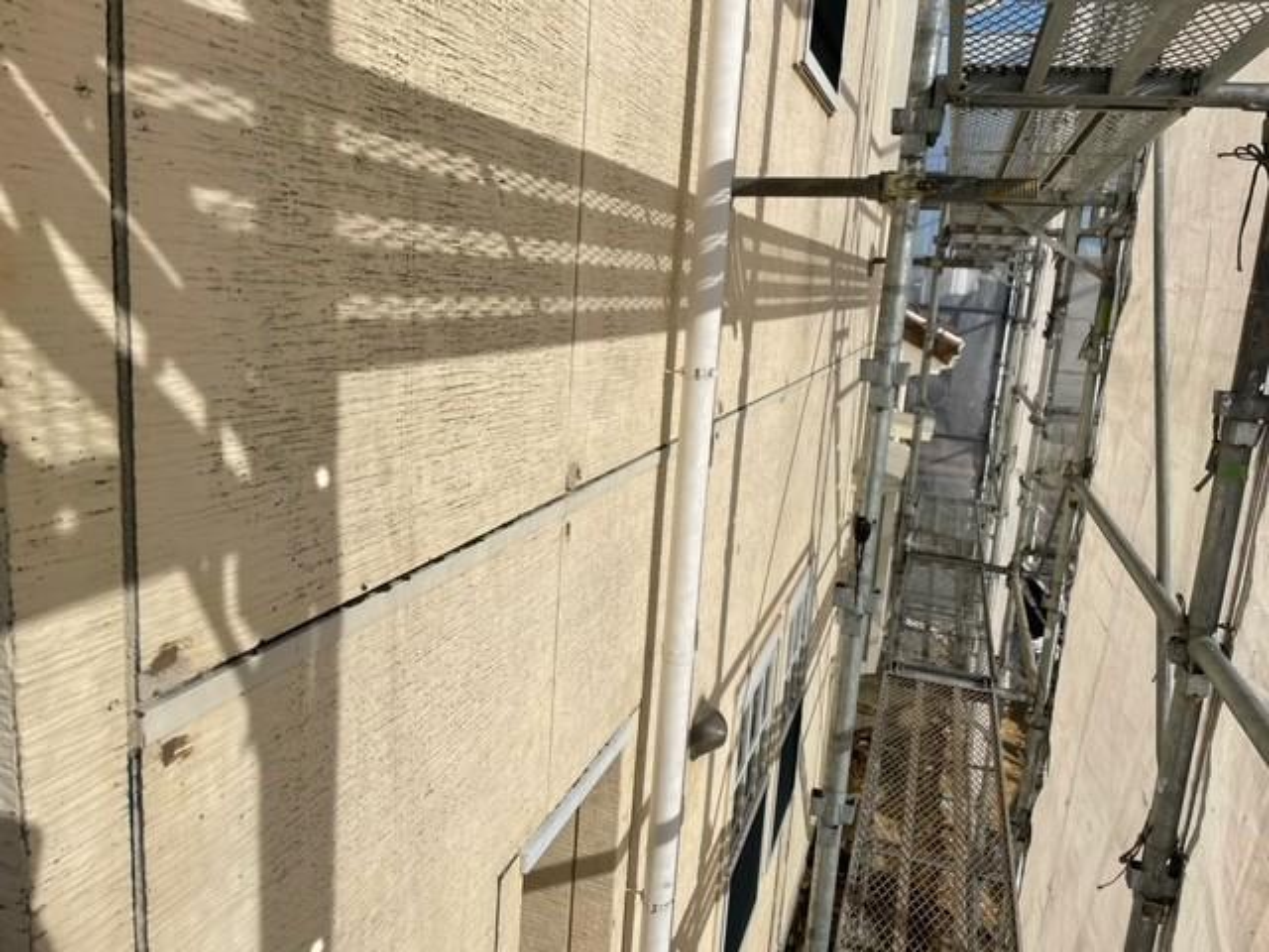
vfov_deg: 53.1
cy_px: 476
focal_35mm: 26
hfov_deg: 67.3
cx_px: 634
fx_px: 953
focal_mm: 4.2
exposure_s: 1/4132
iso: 32
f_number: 1.6
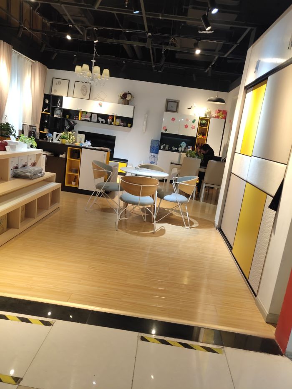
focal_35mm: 30
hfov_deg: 46.8
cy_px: 194
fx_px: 337
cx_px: 146
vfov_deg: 60.0
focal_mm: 4.35
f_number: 1.8
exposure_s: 1/100
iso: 171
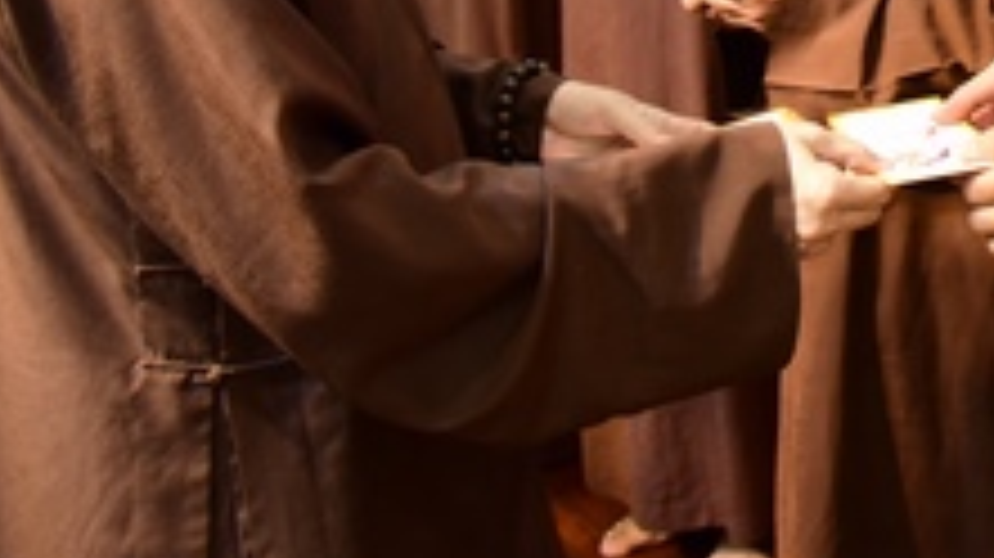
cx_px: 1228
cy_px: -344
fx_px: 1949
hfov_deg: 25.4
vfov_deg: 14.8
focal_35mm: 74
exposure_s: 1/50
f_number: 4.5
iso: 1250
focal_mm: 24
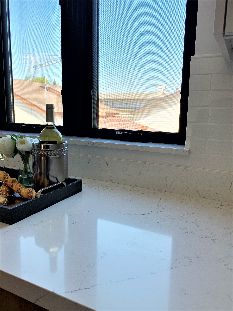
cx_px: 116
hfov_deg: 53.1
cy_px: 156
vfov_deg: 67.3
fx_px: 233
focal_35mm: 26
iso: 25
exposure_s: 1/122
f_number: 1.8
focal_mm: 4.25
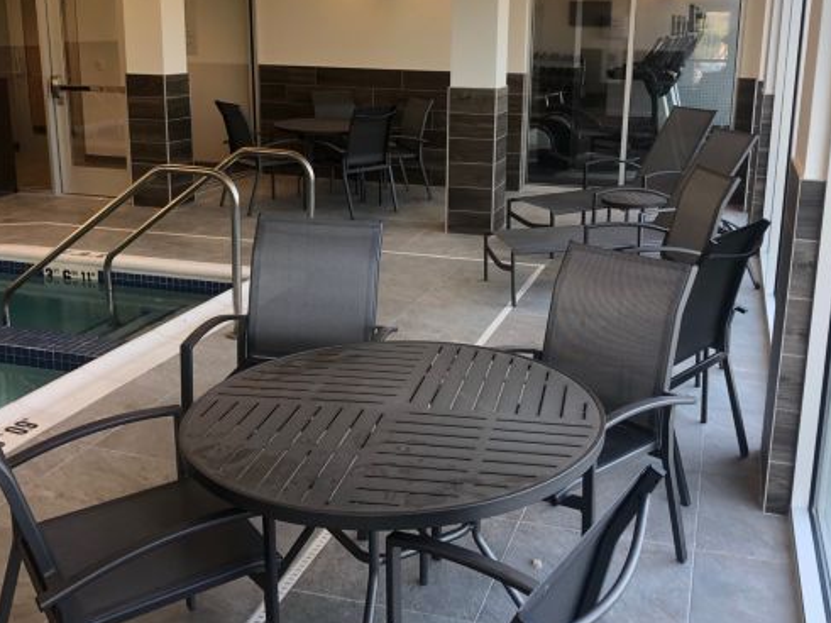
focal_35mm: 38
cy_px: 251
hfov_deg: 48.9
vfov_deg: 37.6
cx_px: 446
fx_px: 912
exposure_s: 1/120
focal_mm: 3.99
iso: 50
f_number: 1.8
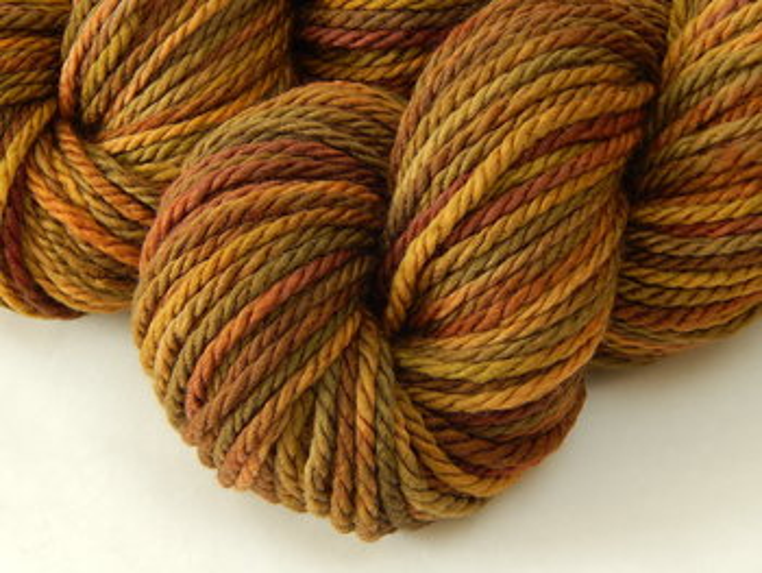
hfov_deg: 18.7
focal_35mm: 105
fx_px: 2313
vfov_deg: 14.1
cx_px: 381
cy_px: 286
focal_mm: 18.7
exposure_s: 1/25
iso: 125
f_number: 4.5
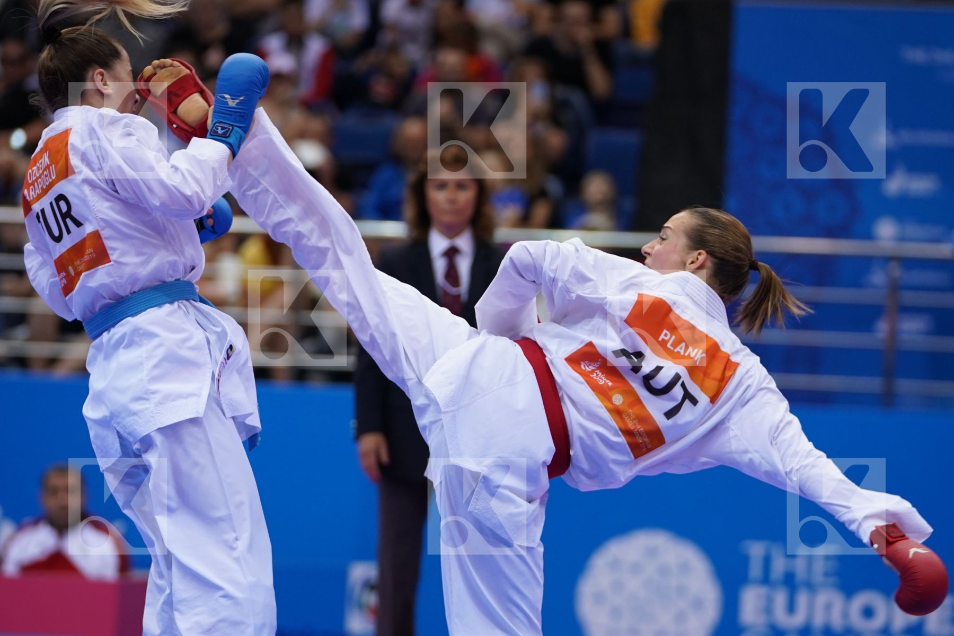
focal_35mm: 231
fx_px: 6121
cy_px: 318
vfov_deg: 5.9
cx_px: 477
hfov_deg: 8.9
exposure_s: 1/1000
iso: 1250
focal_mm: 154
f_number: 2.8
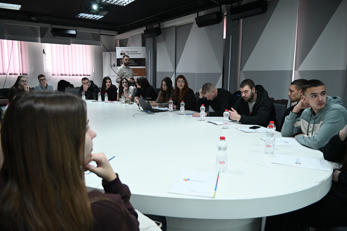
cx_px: 174
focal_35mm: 27
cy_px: 116
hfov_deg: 67.4
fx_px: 260
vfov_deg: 47.9
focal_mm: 18
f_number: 3.5
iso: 900
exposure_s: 1/125
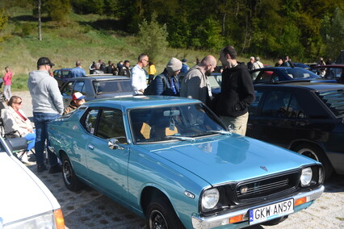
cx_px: 172
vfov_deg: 28.9
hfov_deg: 42.3
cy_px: 114
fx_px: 444
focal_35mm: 46
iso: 1250
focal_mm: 31
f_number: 4
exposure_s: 1/8000
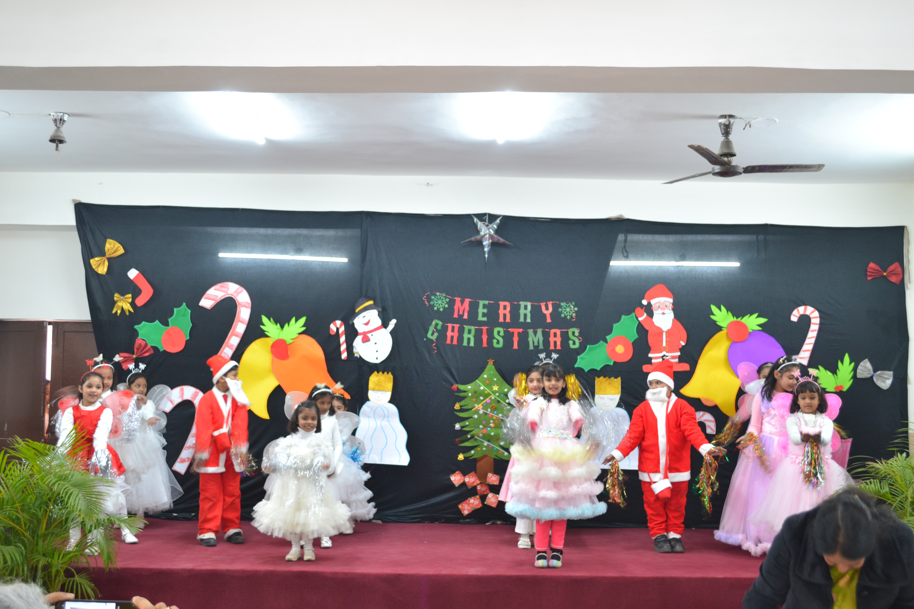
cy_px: 304
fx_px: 990
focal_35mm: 39
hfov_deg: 49.6
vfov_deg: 34.2
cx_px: 457
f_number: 4.2
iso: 500
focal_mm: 26
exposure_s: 1/15
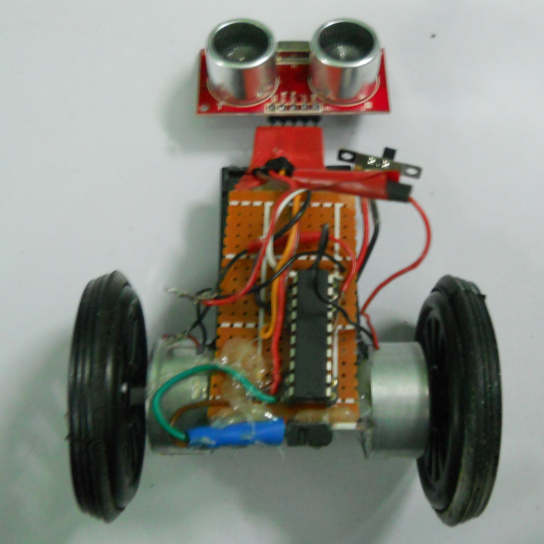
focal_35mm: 49
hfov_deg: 34.6
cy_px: 268
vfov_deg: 34.7
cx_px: 309
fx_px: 871
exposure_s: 1/8
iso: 500
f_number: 3.1
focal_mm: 6.72
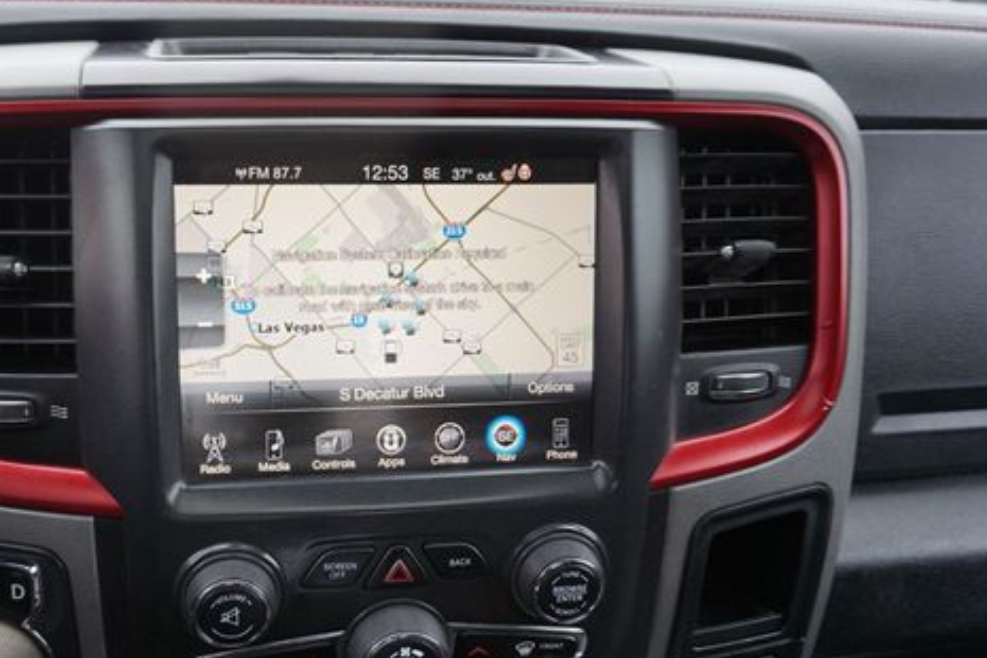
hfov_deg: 56.2
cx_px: 340
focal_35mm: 33
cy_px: 354
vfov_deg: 39.9
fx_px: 905
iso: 160
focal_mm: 16
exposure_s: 1/60
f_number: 4
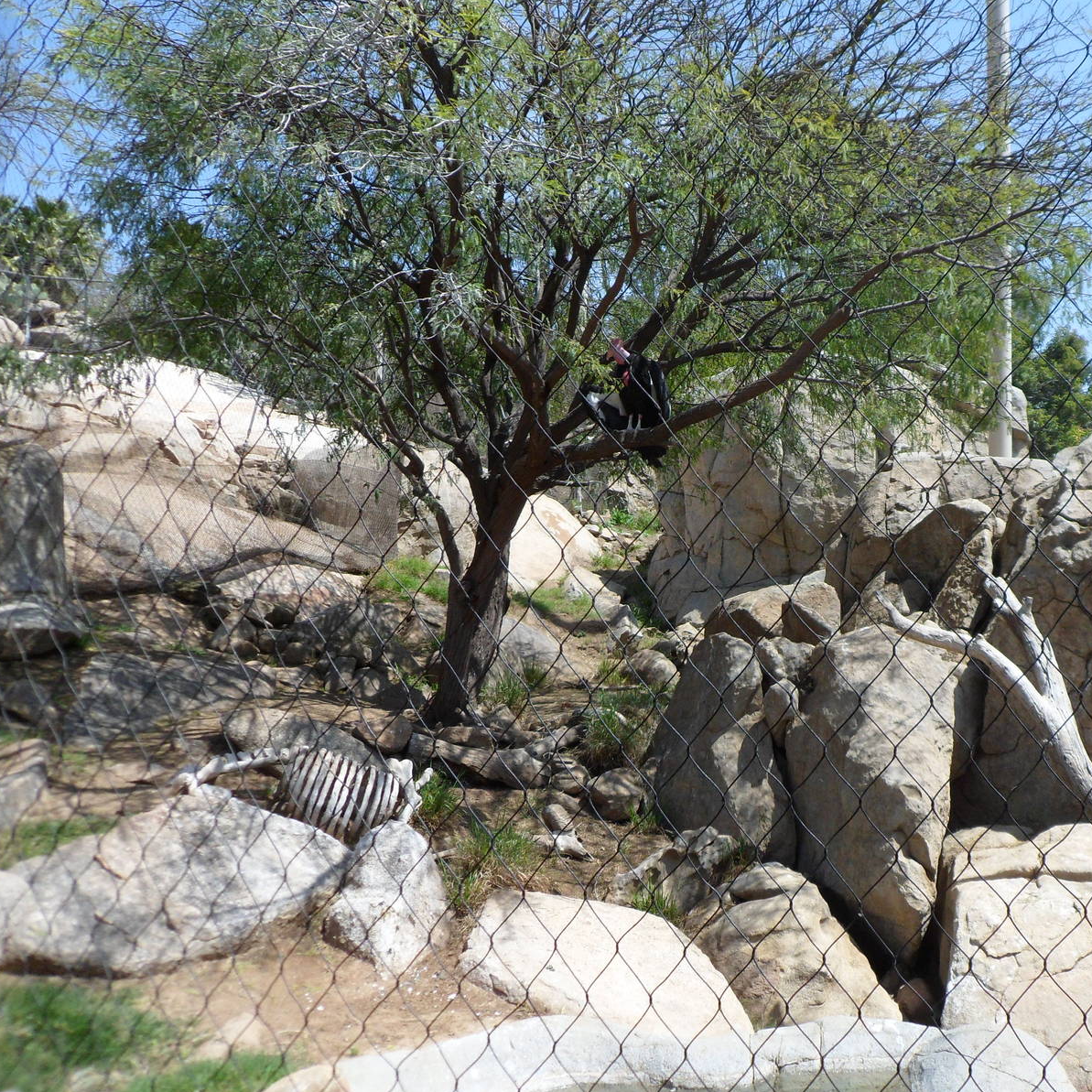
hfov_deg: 50.3
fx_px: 1142
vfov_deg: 51.1
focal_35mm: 32
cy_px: 547
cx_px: 721
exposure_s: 1/750
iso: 80
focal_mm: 4.9
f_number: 3.3
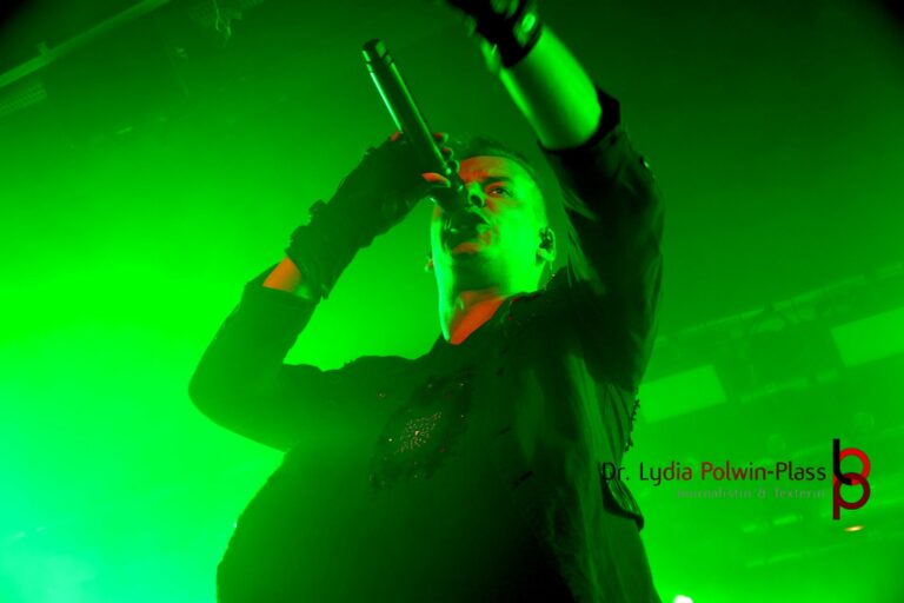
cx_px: 452
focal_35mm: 50
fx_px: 1243
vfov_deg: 27.3
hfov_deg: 40.0
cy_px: 302
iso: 1000
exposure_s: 1/60
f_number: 4
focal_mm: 33
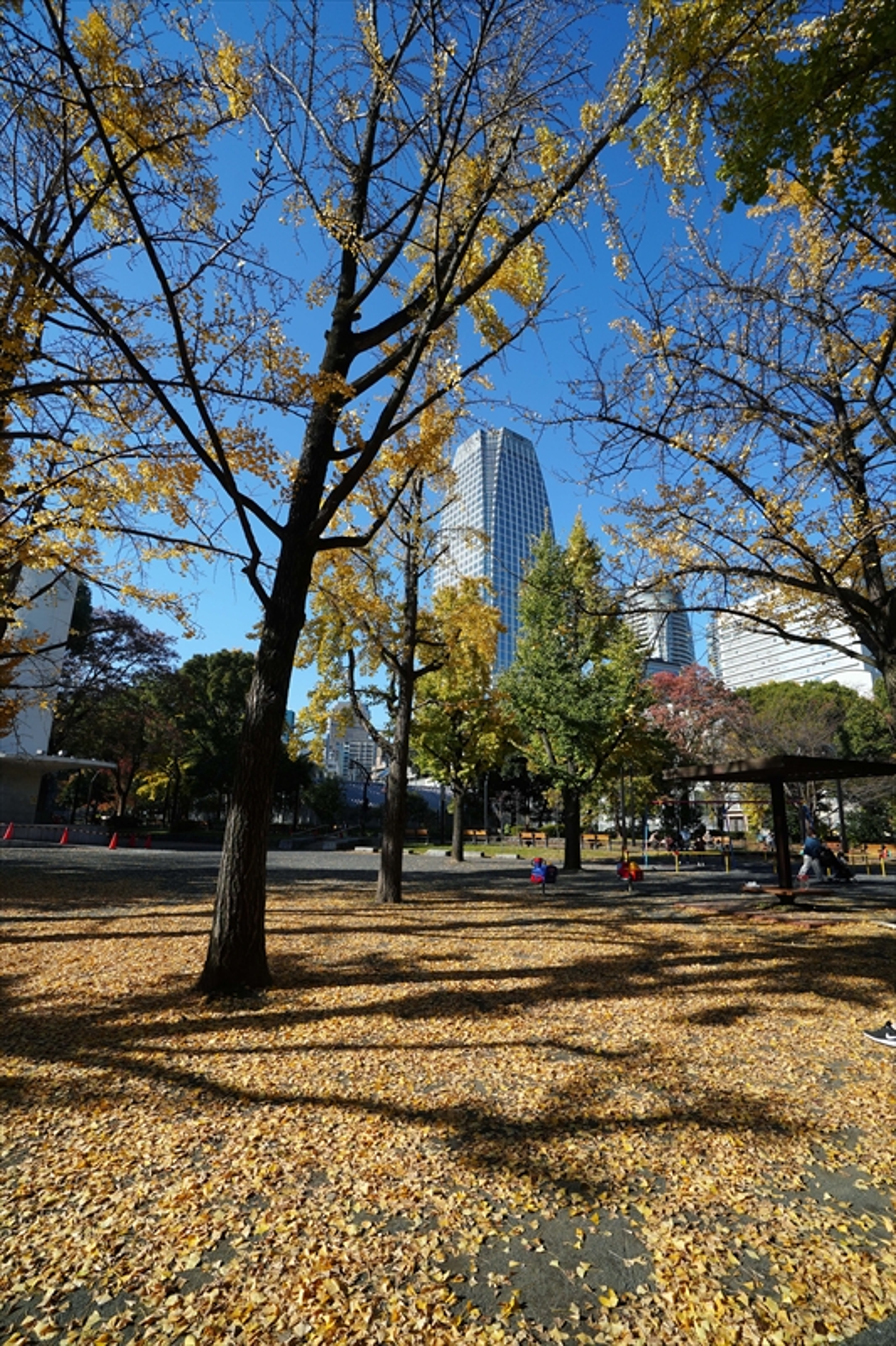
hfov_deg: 77.3
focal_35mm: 15
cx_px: 448
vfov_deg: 100.4
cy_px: 673
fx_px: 560
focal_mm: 10
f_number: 8
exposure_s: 1/200
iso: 100
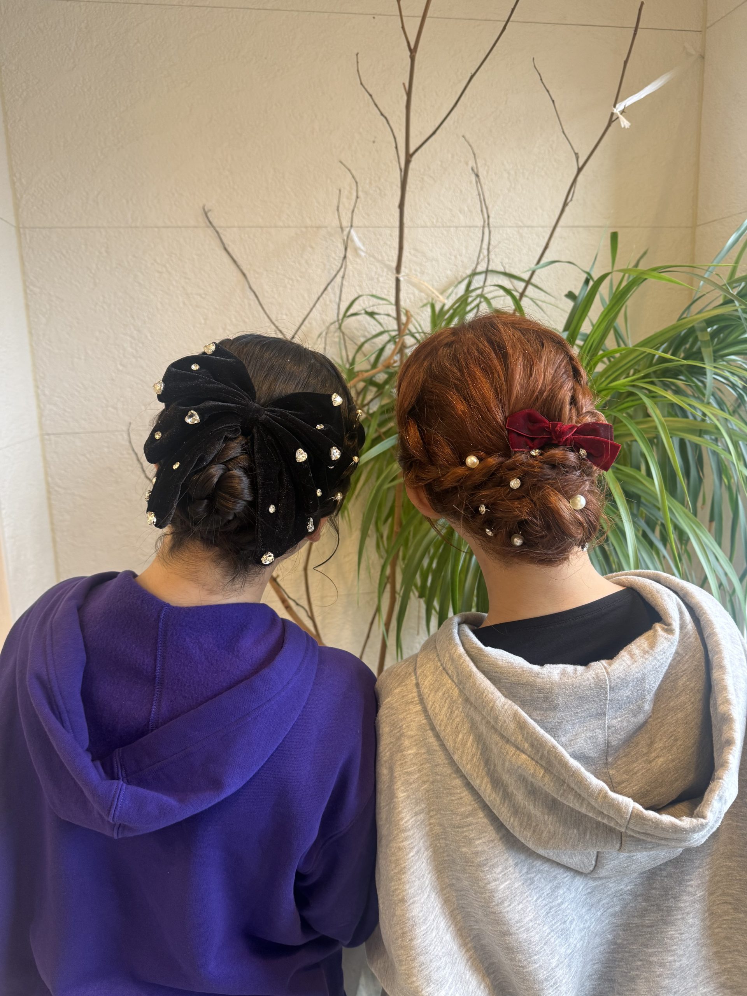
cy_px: 498
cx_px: 374
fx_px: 691
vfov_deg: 71.6
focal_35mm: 24
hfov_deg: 56.8
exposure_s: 1/50
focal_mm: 6.76
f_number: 1.78
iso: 125
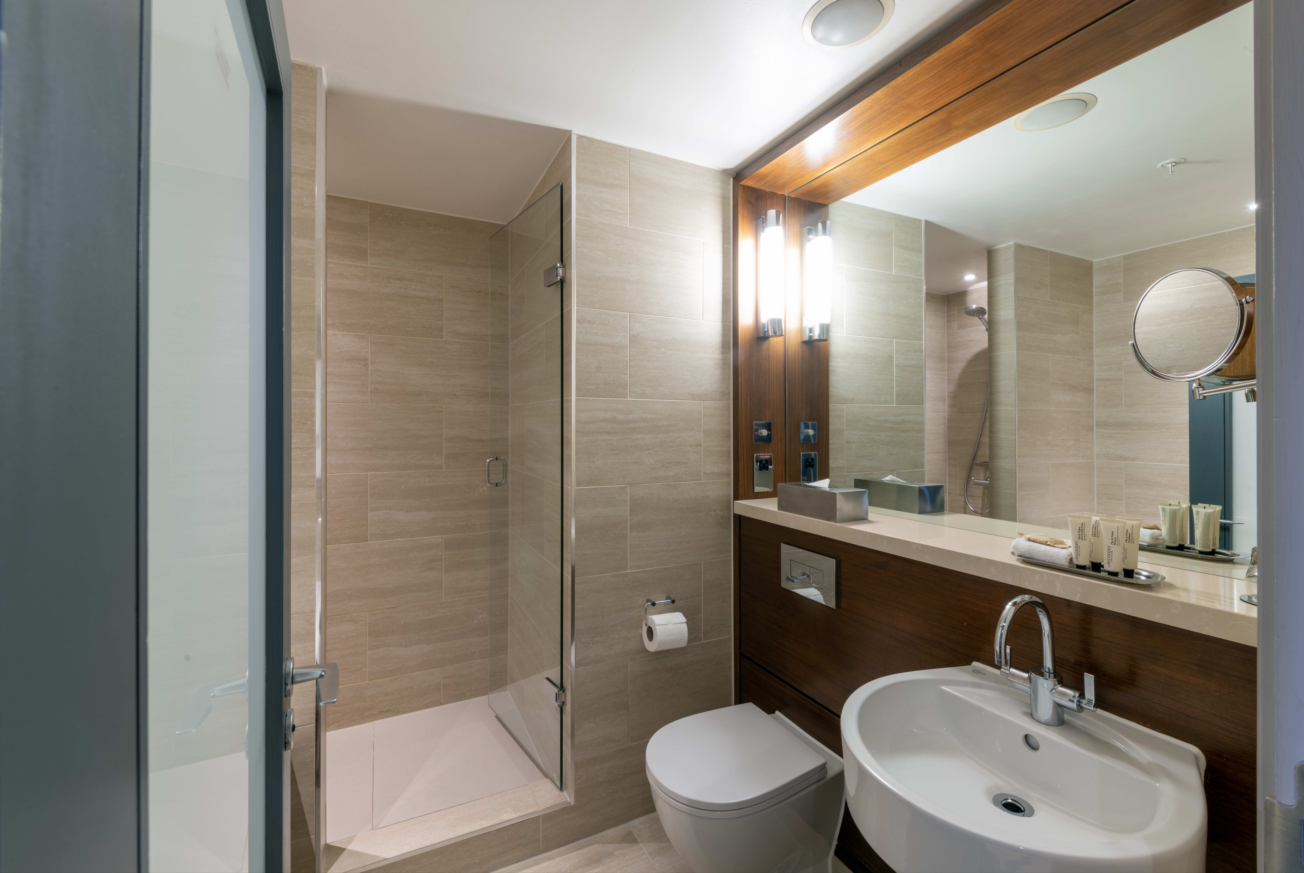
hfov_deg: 100.3
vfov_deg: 77.5
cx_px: 652
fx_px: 544
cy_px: 436
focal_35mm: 15
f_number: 16
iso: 100
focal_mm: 15
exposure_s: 4
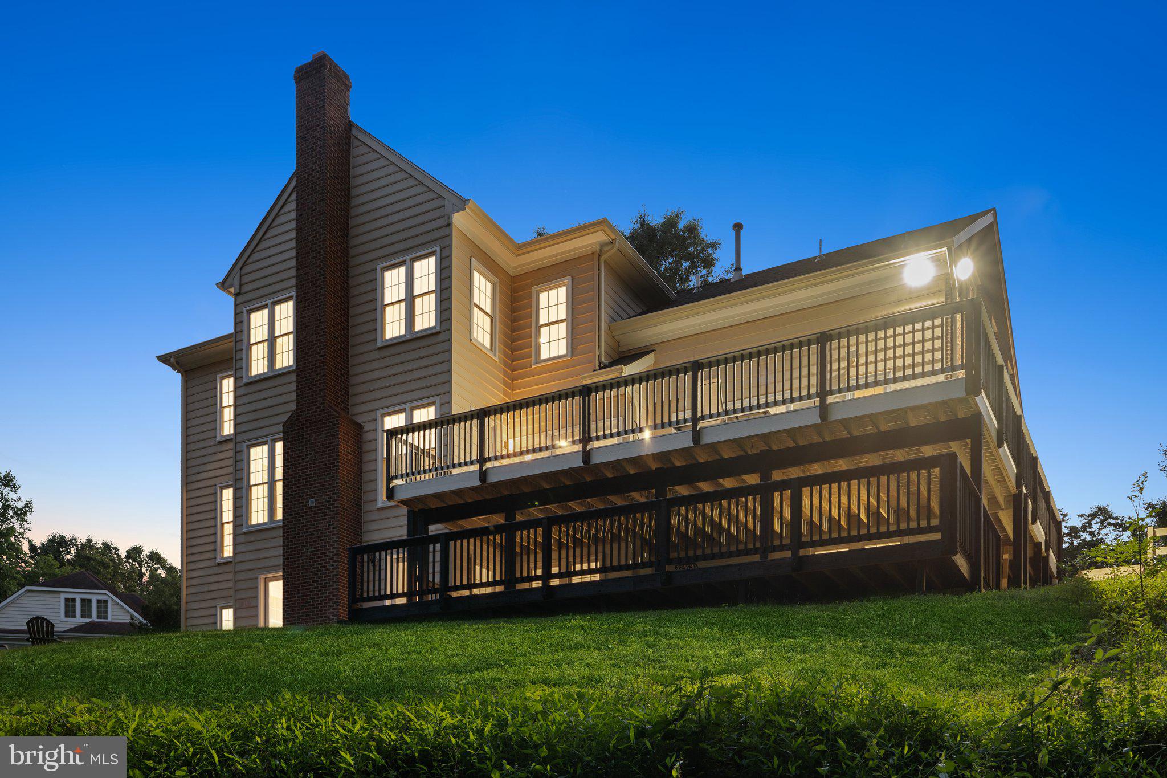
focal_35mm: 30
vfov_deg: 43.6
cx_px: 584
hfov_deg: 61.9
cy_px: 389
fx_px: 972
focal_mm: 30
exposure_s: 3.2
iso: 200
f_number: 8
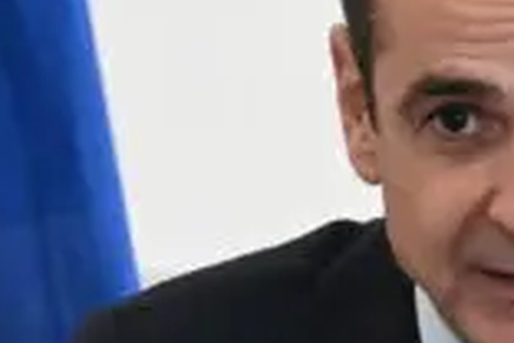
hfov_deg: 1.4
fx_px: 21129
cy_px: 287
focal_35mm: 1480
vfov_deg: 0.9
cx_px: 376
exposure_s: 1/500
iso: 6400
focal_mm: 200
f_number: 5.6
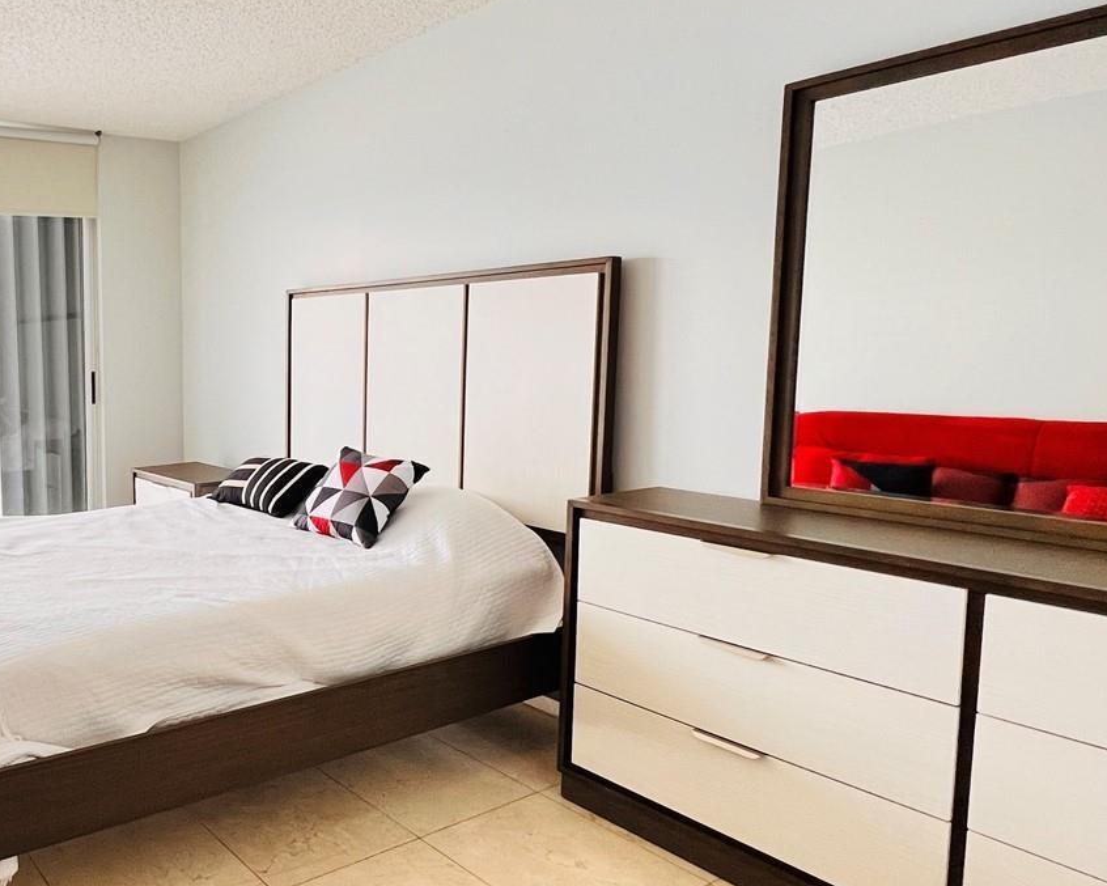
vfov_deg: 58.7
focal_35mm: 24
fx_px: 786
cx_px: 135
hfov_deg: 60.8
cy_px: 415
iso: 250
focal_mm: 1.57
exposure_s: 1/60
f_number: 1.8
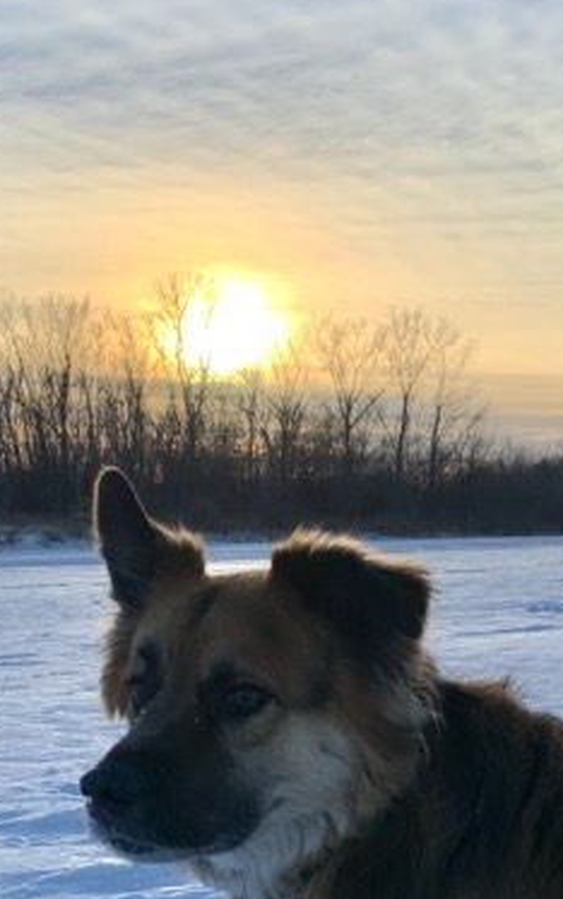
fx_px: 1447
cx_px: 416
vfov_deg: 33.9
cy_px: 656
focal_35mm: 59
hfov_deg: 21.8
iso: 25
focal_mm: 4.25
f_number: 1.8
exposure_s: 1/2364
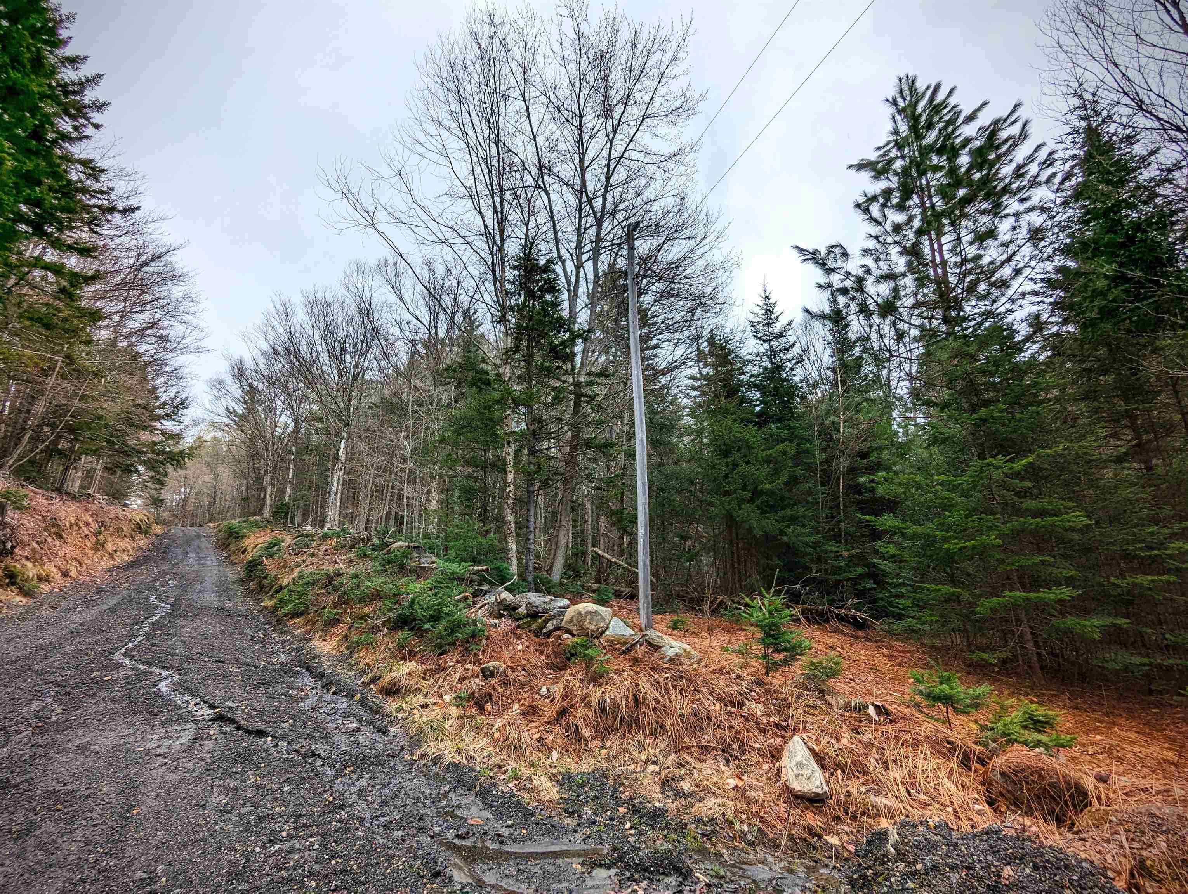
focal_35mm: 16
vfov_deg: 78.2
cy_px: 447
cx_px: 594
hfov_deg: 94.4
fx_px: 550
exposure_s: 1/830
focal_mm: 2.35
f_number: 2.2
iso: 38
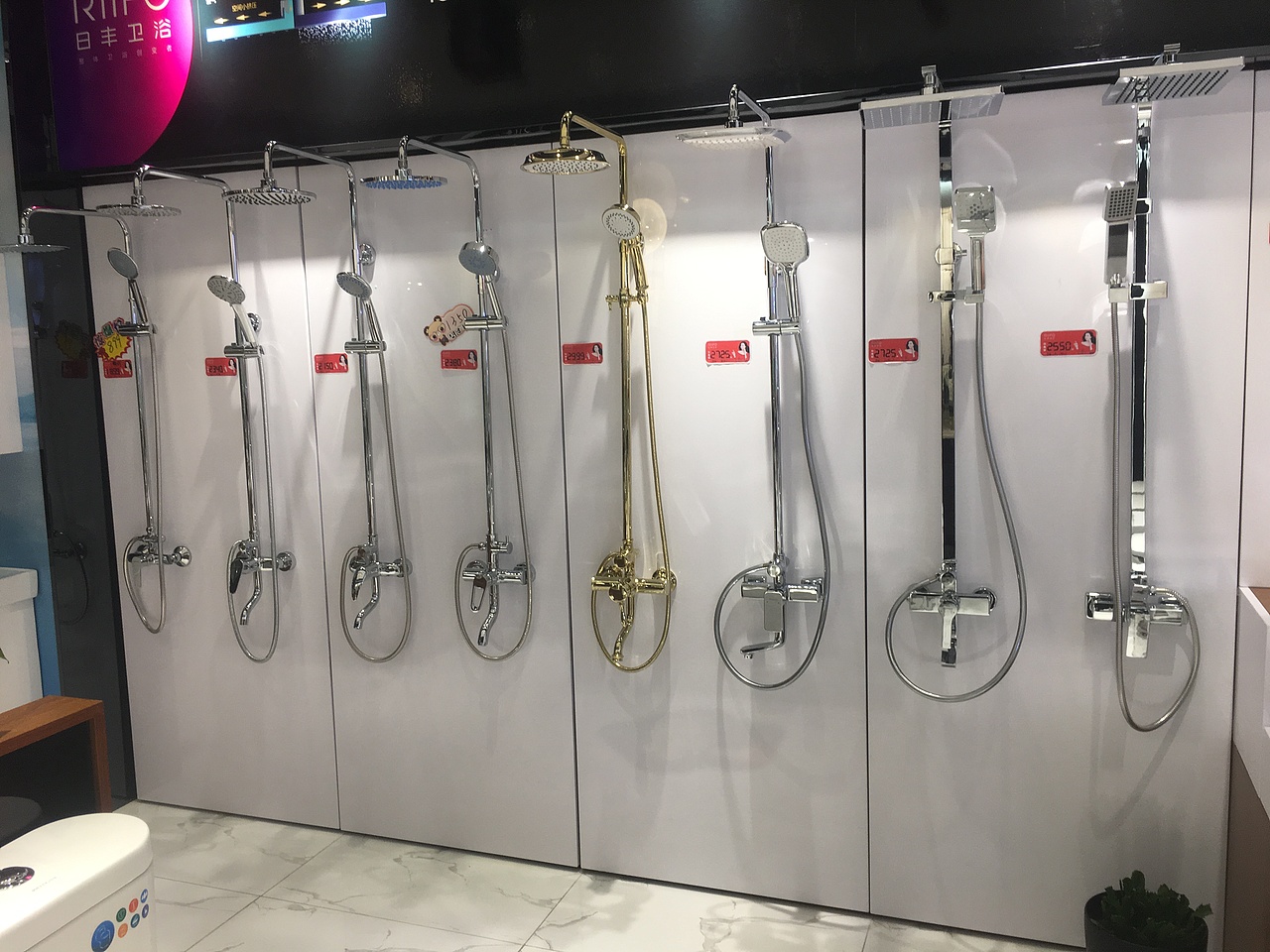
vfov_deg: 48.2
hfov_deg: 61.7
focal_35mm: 29
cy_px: 476
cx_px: 635
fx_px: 1064
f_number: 2.2
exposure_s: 1/60
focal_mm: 4.15
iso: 32
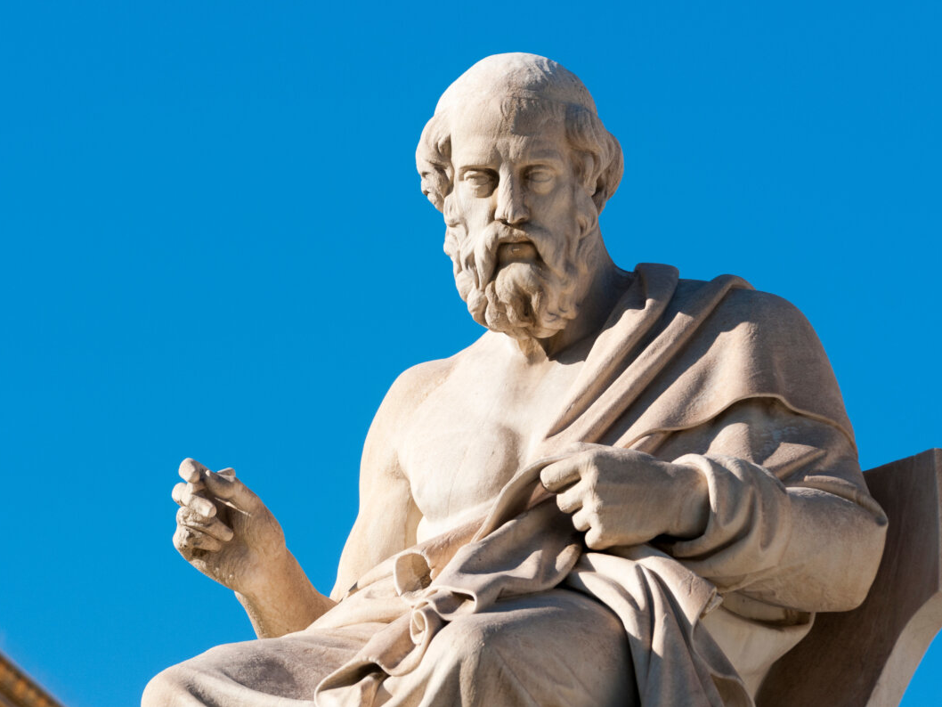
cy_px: 354
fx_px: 6003
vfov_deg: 6.7
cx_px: 492
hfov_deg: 9.0
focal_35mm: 221
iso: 100
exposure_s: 1/800
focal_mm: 135
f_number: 5.6
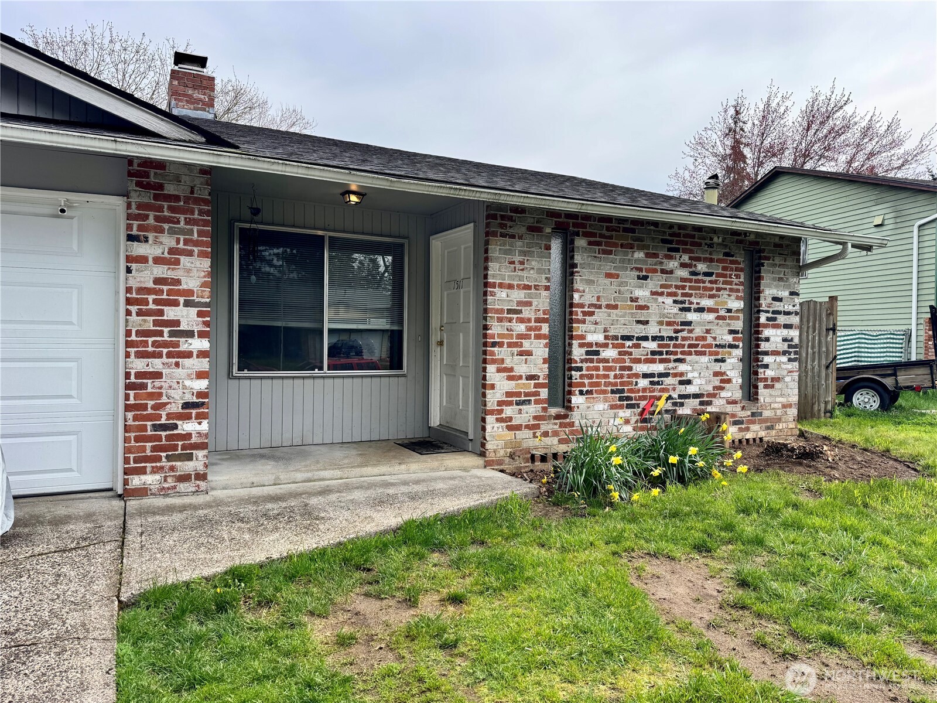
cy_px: 352
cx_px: 468
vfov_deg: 56.8
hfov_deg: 71.6
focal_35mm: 24
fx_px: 650
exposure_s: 1/1869
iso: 80
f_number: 1.78
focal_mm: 6.76
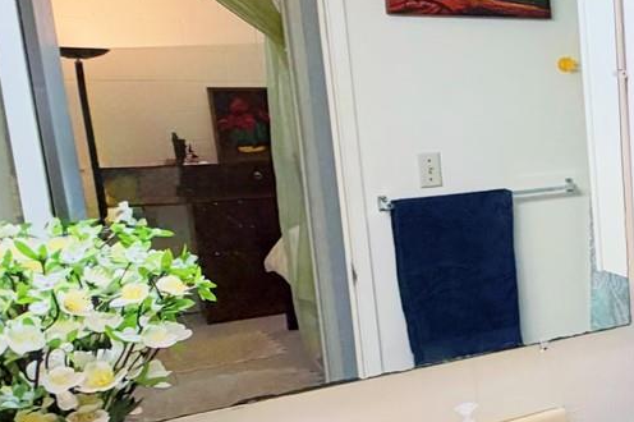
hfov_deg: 31.1
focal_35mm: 47
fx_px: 827
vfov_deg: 28.6
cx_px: 851
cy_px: 228
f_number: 2.2
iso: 200
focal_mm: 2.22
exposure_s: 1/120
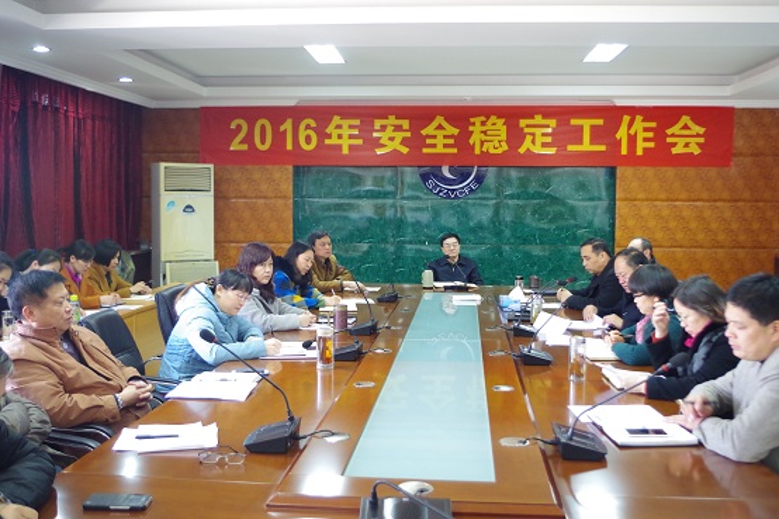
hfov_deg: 53.1
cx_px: 390
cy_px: 260
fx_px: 779
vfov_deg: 36.9
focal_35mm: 36
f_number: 4
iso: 1600
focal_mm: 24.38
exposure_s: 1/25
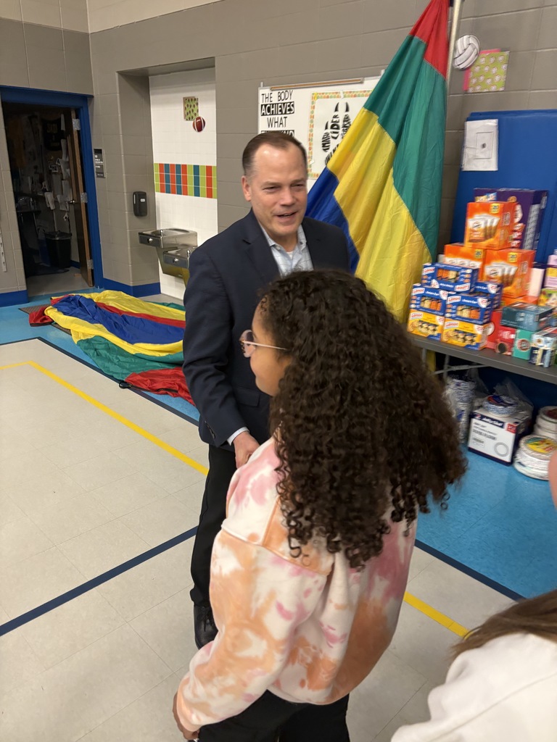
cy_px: 371
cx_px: 278
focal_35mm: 26
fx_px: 558
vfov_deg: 67.3
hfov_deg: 53.1
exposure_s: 1/60
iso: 160
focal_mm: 5.96
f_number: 1.6
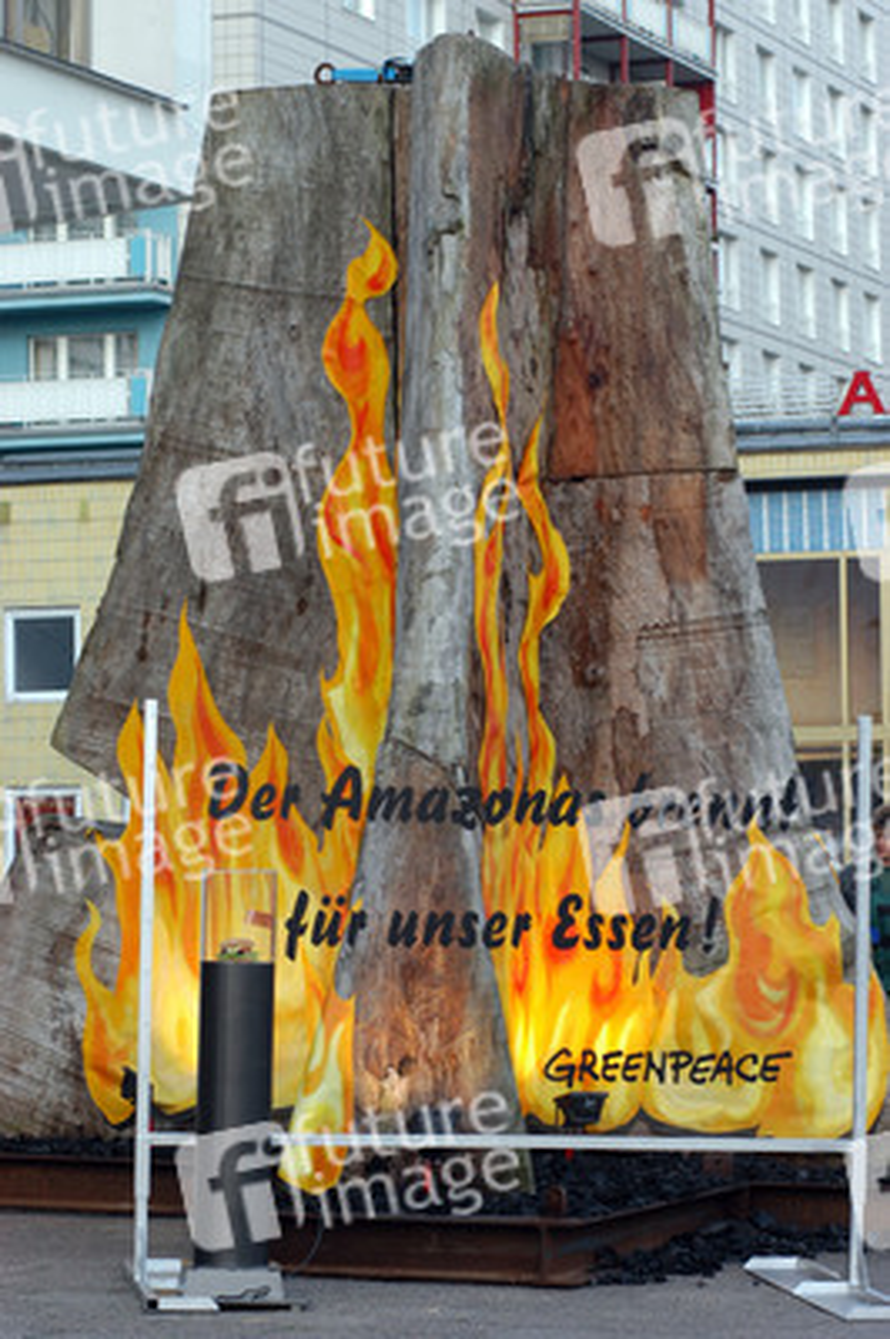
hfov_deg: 11.4
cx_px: 445
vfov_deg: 17.1
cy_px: 670
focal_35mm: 120
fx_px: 4457
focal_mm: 80
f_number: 5.6
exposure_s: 1/125
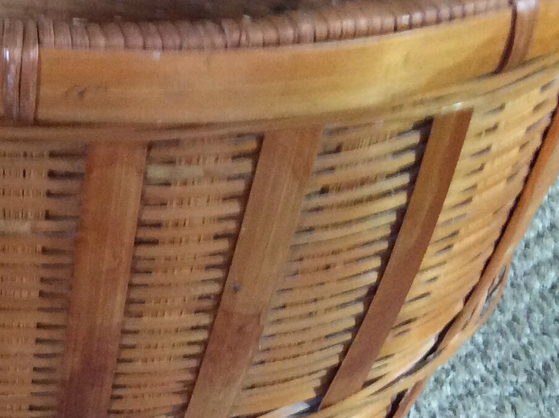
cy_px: 189
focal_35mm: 91
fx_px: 1468
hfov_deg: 20.7
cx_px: -28
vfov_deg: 16.2
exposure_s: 1/25
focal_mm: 3.3
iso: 160
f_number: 2.4
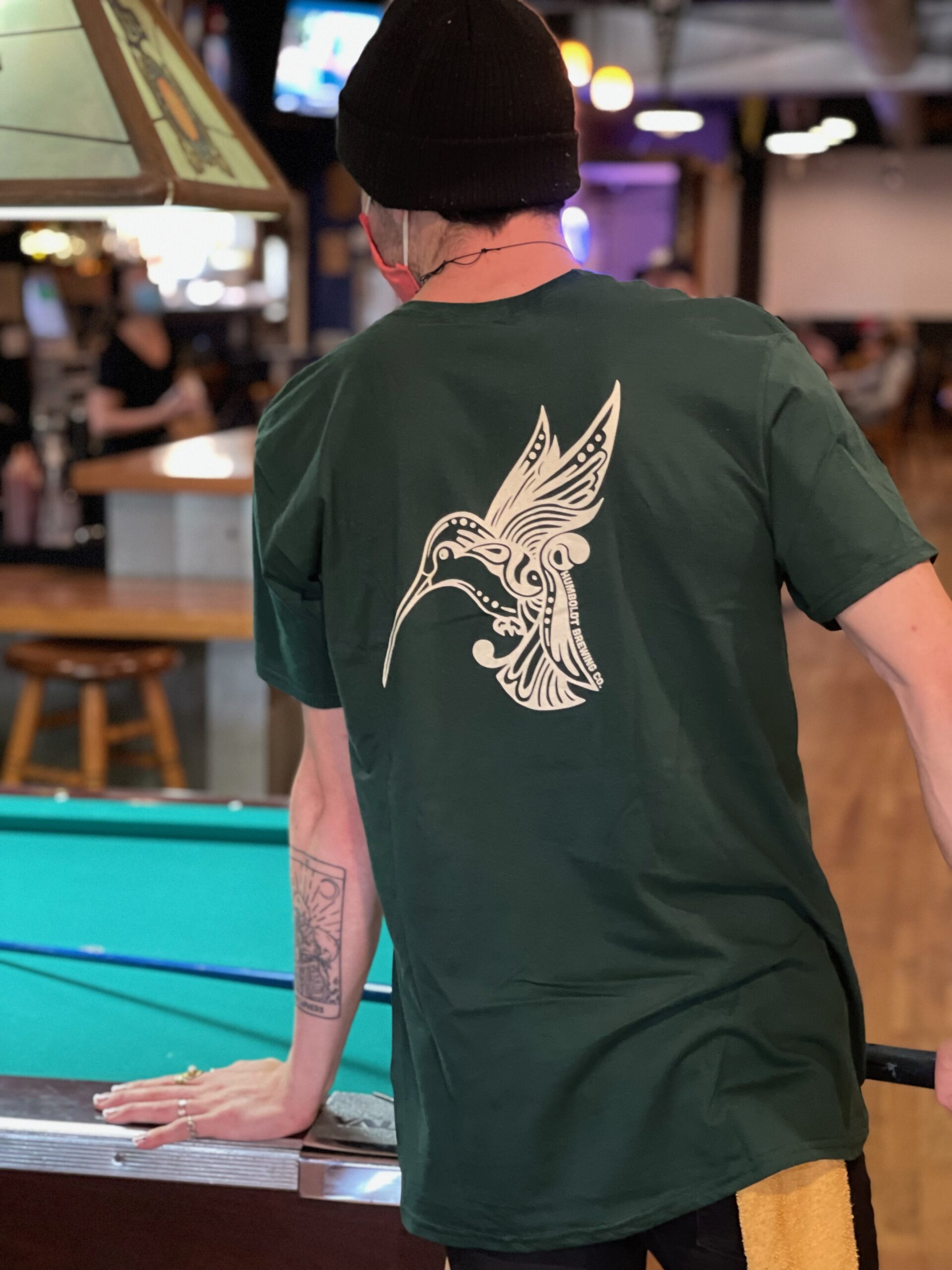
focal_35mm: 64
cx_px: 476
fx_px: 2347
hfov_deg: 22.9
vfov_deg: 30.3
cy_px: 635
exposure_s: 1/15
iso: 640
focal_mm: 7.5
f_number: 2.2
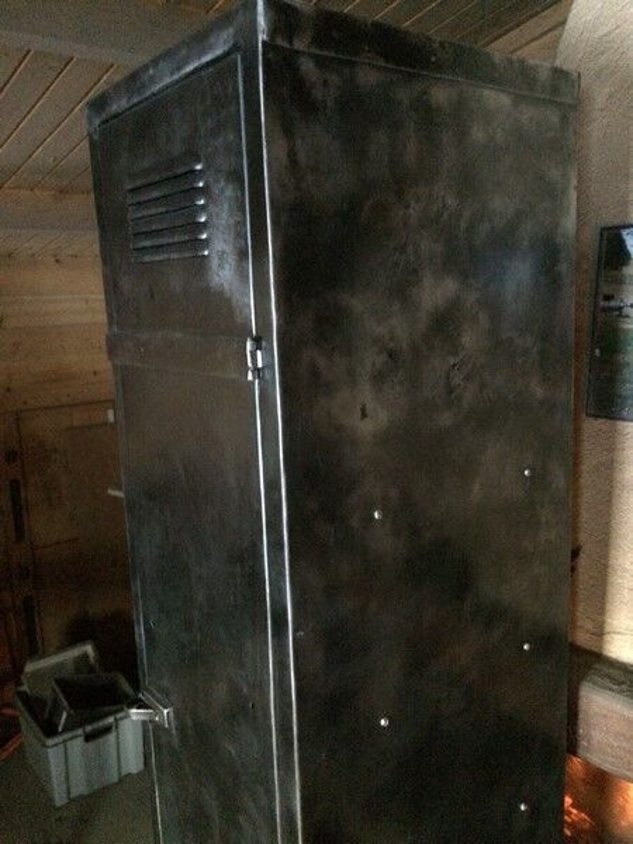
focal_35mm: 29
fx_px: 707
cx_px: 316
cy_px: 422
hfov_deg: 48.2
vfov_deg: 61.7
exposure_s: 1/17
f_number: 2.2
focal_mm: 4.15
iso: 2000
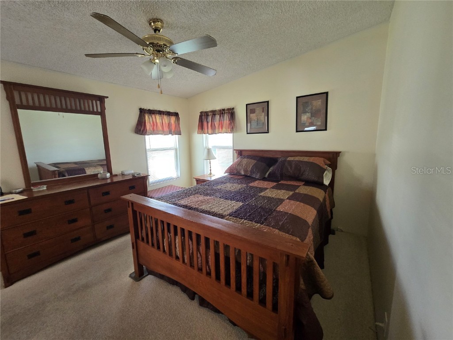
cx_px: 226
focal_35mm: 13
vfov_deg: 89.9
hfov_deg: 106.2
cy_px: 170
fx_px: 170
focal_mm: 2.2
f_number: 2.2
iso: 320
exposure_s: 1/60
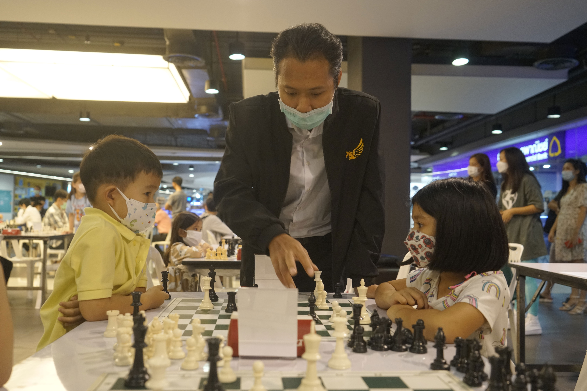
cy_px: 194
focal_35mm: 32
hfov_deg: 58.7
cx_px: 286
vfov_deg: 41.1
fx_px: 522
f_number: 4
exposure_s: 1/80
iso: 2500
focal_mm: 31
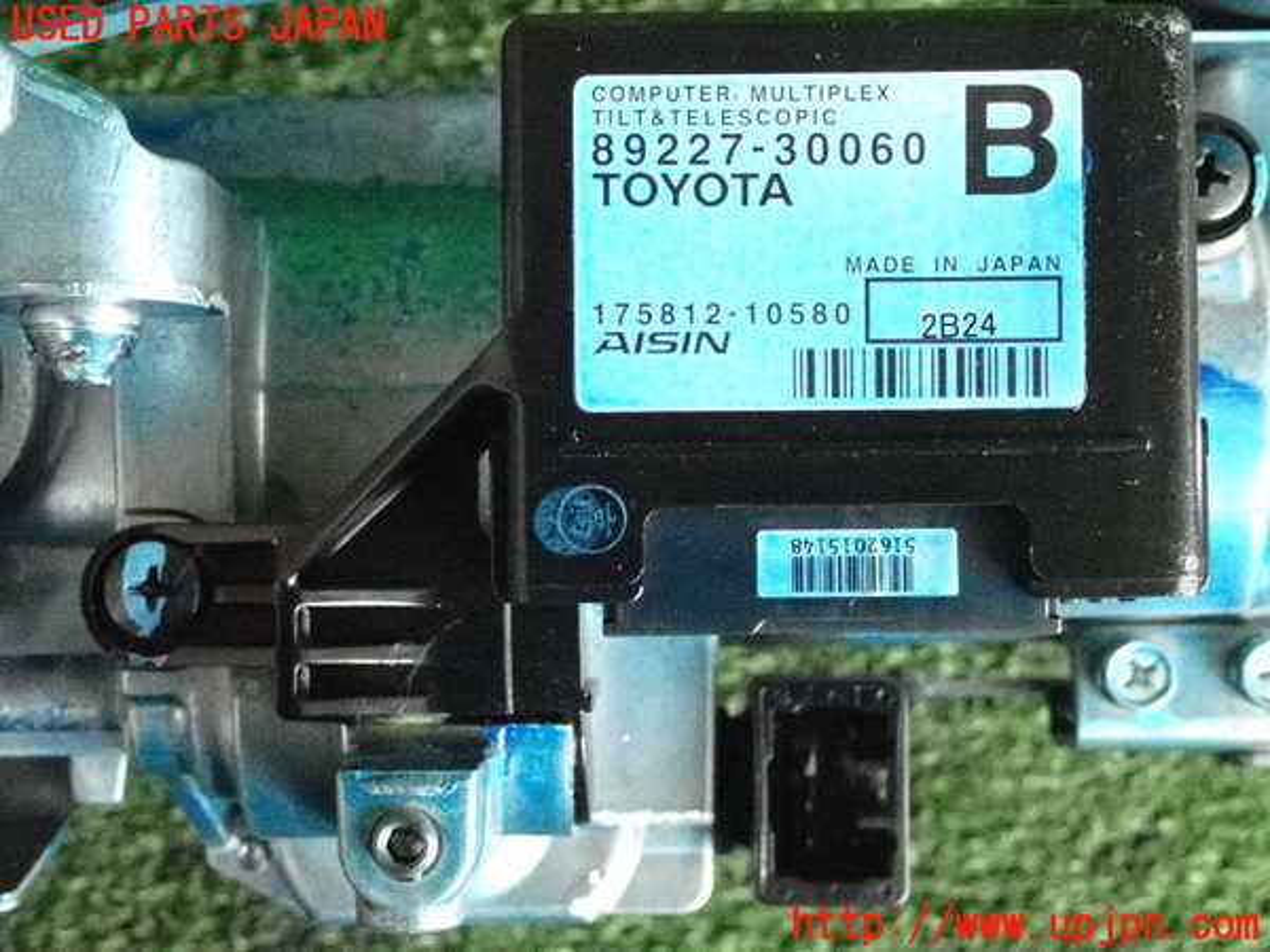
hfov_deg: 29.0
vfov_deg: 21.9
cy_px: 476
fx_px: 2458
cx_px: 635
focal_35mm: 67
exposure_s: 1/125
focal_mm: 11.88
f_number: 3.8
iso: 8000
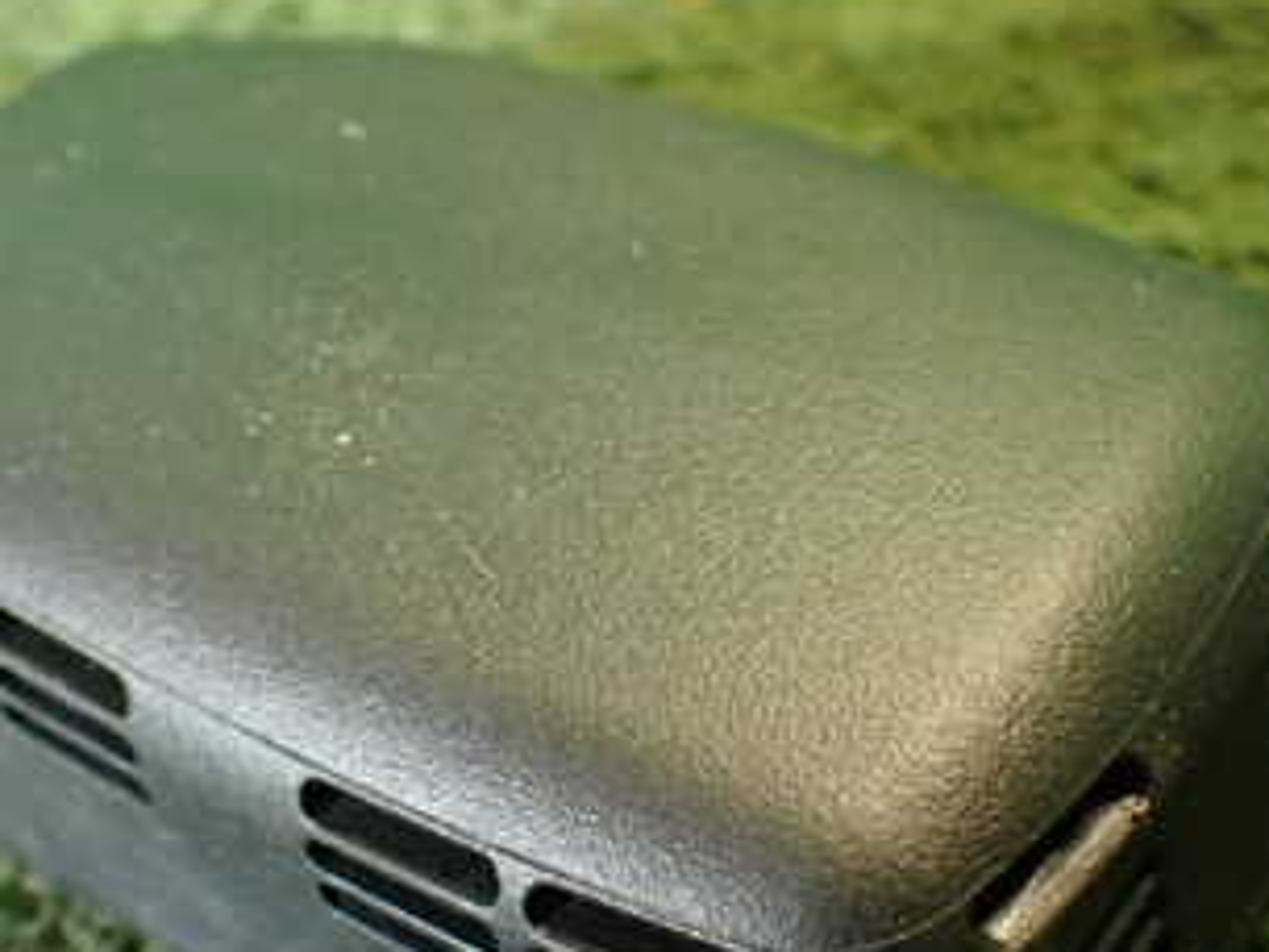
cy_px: 611
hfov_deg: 30.7
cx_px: 582
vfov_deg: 23.2
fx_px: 2310
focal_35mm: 63
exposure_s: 1/30
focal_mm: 5.79
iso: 400
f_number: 2.4
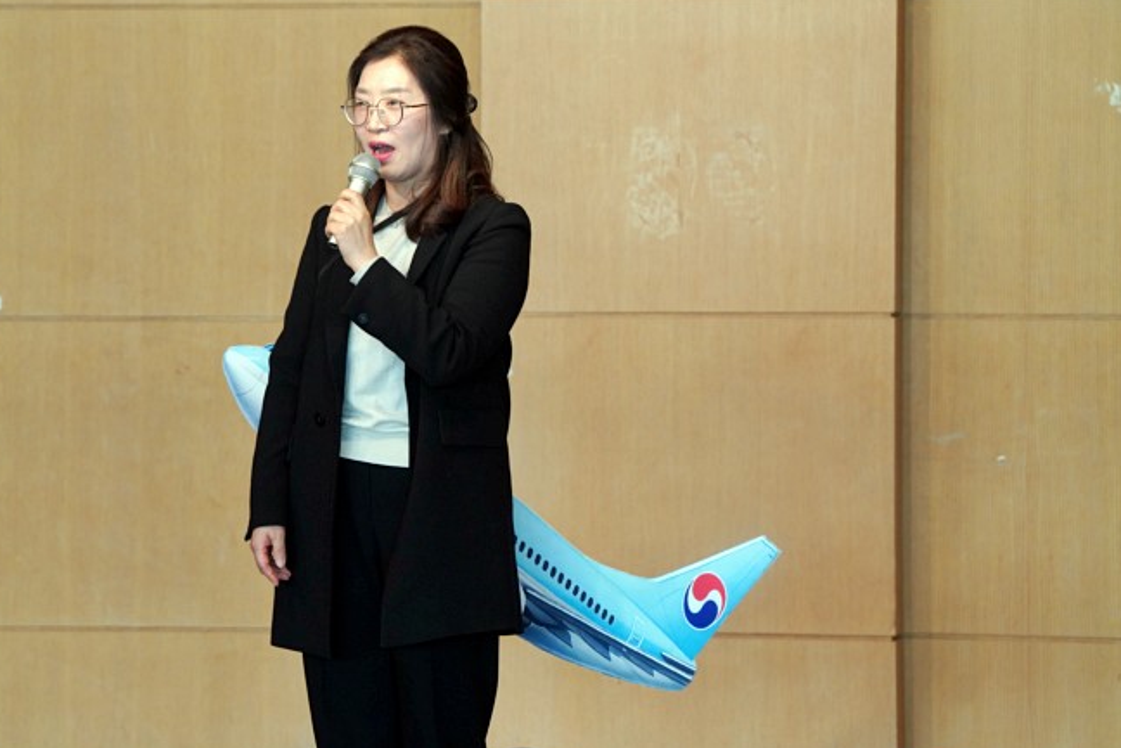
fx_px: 7224
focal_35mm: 232
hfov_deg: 8.9
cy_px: 376
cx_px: 365
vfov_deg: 5.9
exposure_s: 1/200
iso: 1600
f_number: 4
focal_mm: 167
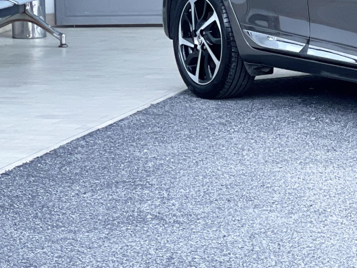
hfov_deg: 9.1
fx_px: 2176
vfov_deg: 7.0
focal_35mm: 211
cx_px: 547
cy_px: 37
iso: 64
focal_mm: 7.5
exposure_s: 1/121
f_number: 2.2
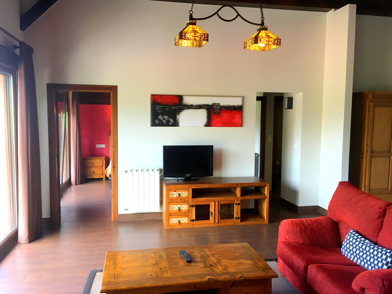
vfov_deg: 48.2
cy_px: 147
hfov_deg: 61.7
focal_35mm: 29
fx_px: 328
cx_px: 196
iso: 32
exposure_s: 1/33
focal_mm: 4.15
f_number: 2.2
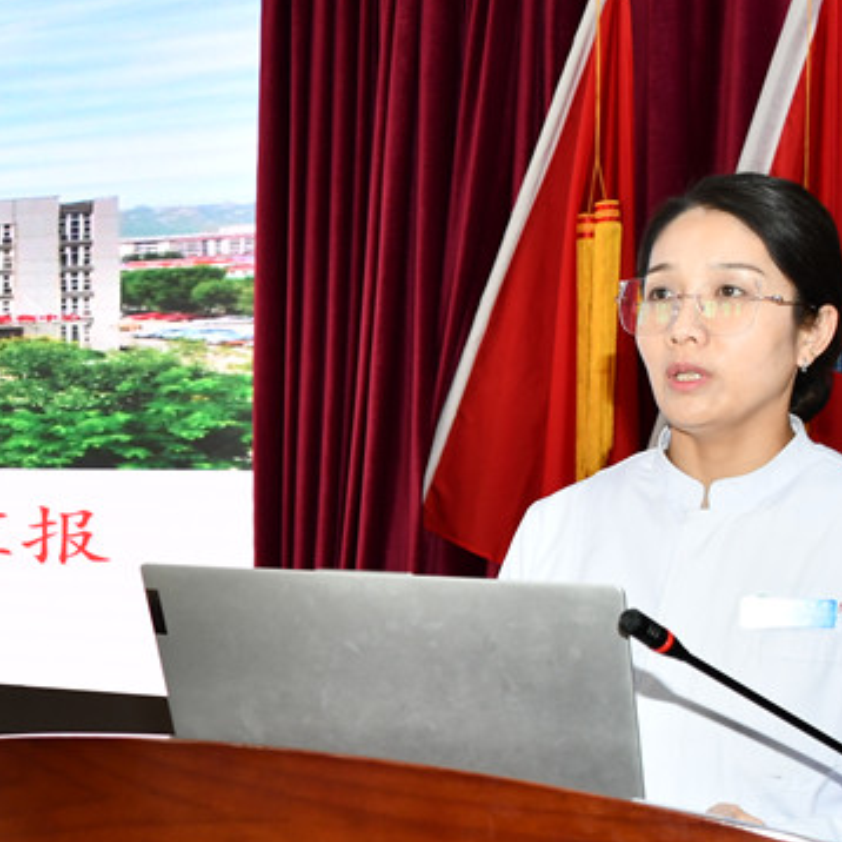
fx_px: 1761
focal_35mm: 64
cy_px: 675
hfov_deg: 25.8
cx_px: 38
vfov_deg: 26.4
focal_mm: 18
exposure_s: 1/100
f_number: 3.5
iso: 400
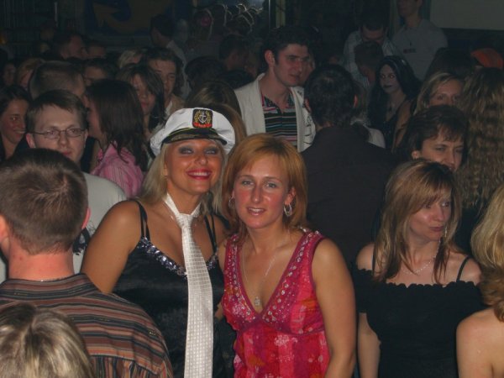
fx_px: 990
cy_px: 189
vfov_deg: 21.6
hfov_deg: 28.6
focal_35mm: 68
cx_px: 252
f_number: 4
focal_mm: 14.2
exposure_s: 1/60
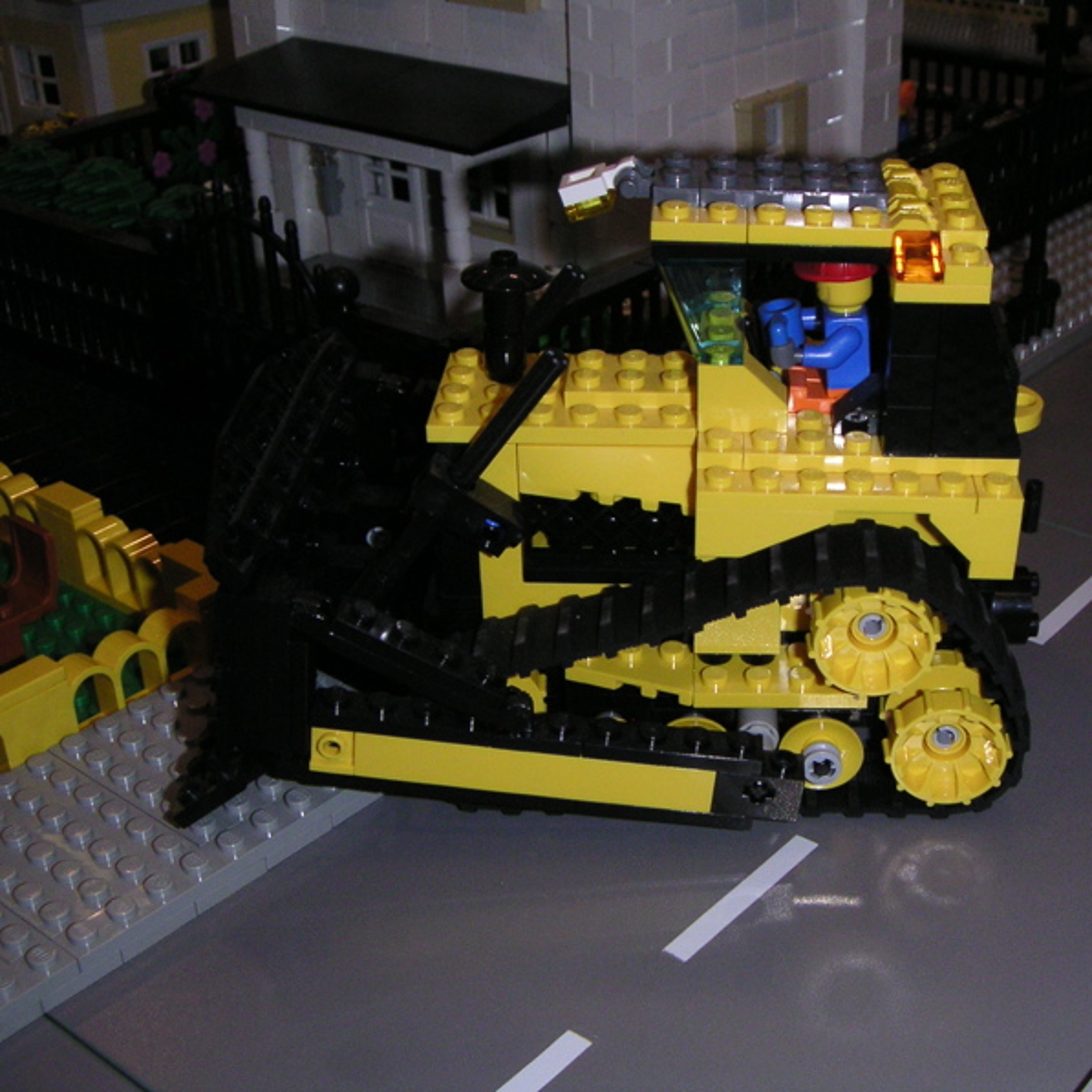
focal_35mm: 45
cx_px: 644
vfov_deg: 37.6
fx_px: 1606
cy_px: 545
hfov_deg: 37.4
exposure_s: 1/45
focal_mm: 6
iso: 160
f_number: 6.7
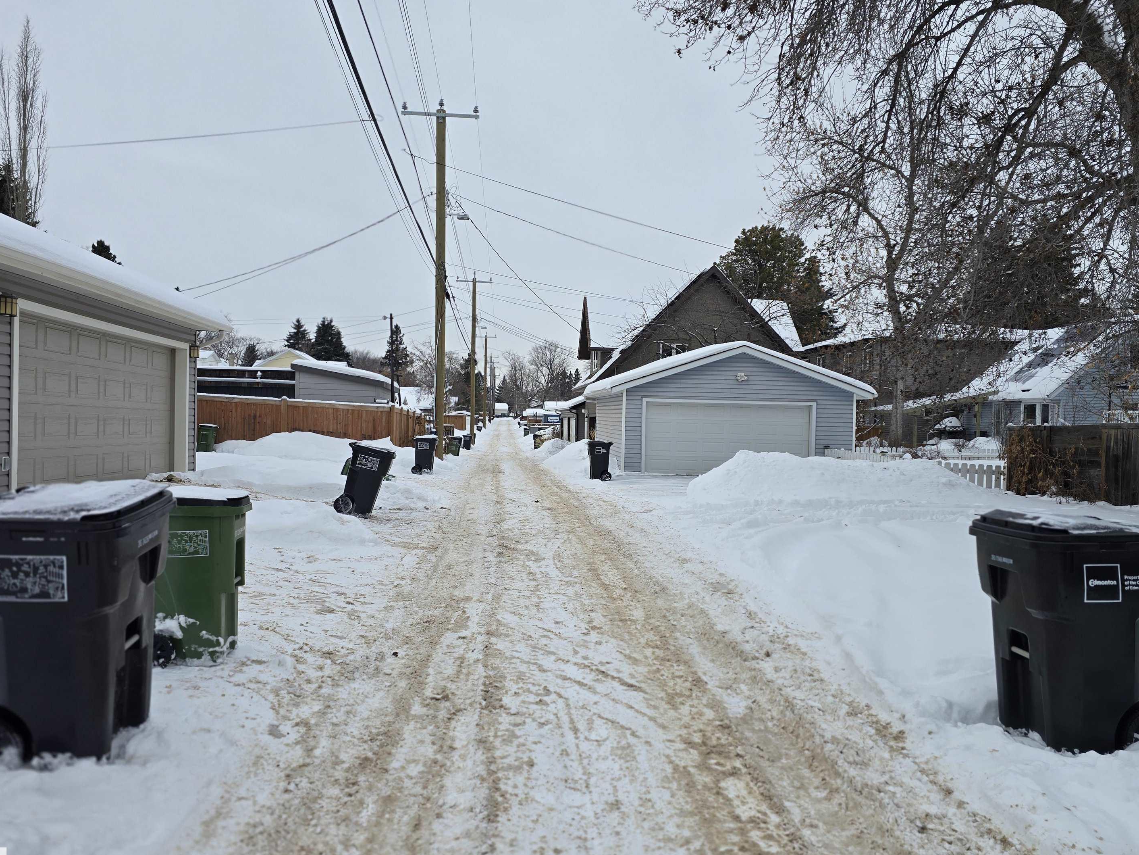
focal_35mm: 25
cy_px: 438
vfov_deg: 54.9
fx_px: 823
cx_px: 585
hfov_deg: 69.4
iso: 12
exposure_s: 1/286
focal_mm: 6.3
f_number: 1.7
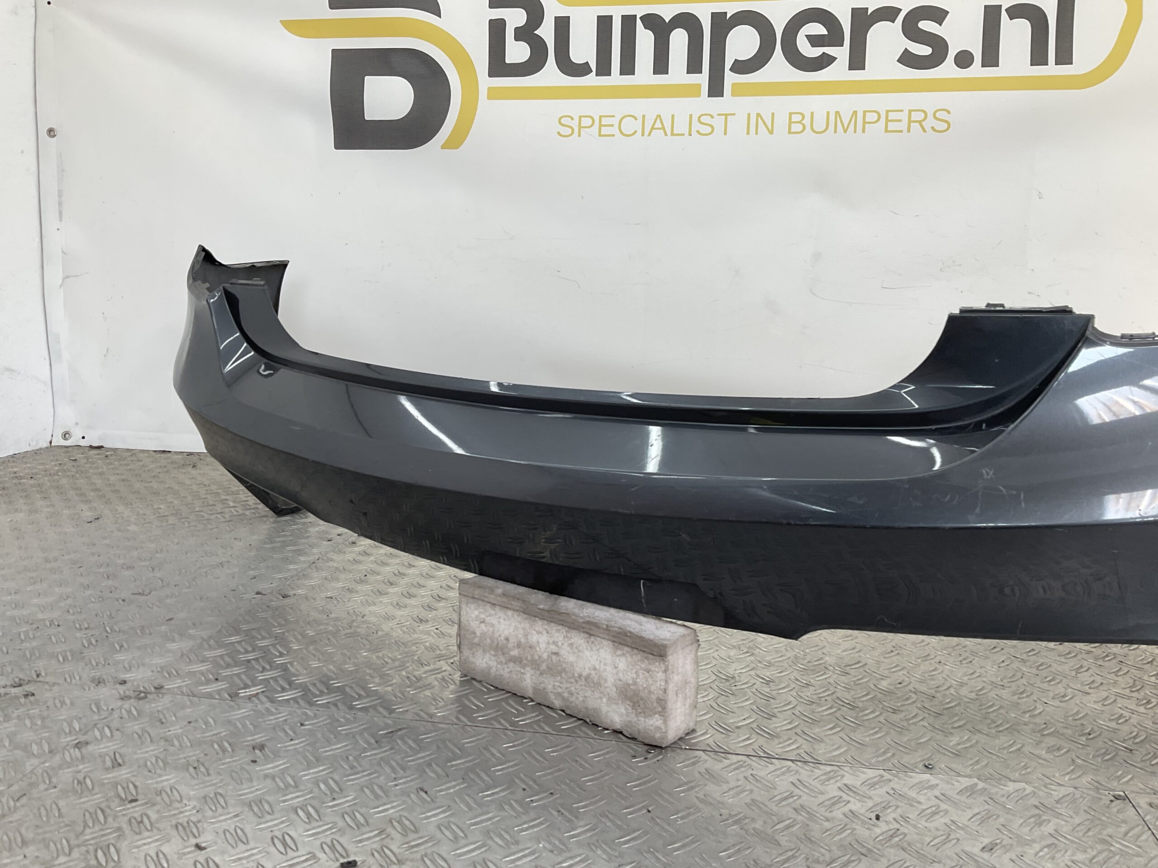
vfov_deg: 48.2
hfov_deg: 61.7
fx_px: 970
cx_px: 579
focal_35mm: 29
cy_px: 434
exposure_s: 1/137
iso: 16
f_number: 1.8
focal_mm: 3
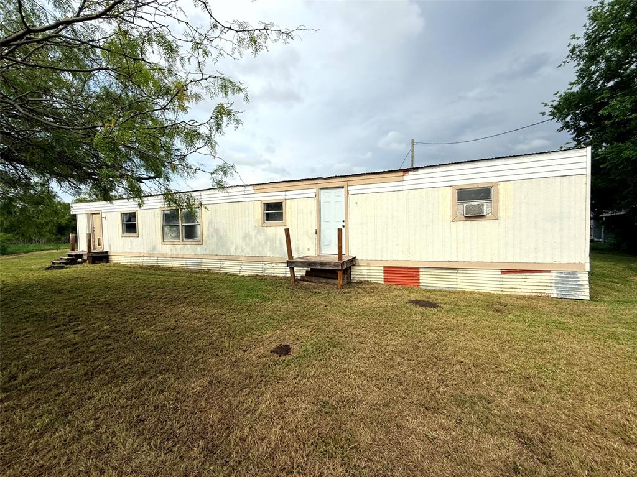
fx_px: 258
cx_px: 318
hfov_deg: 102.1
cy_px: 238
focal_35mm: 14
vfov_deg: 85.6
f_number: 2.2
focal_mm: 2.22
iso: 50
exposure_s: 1/2841
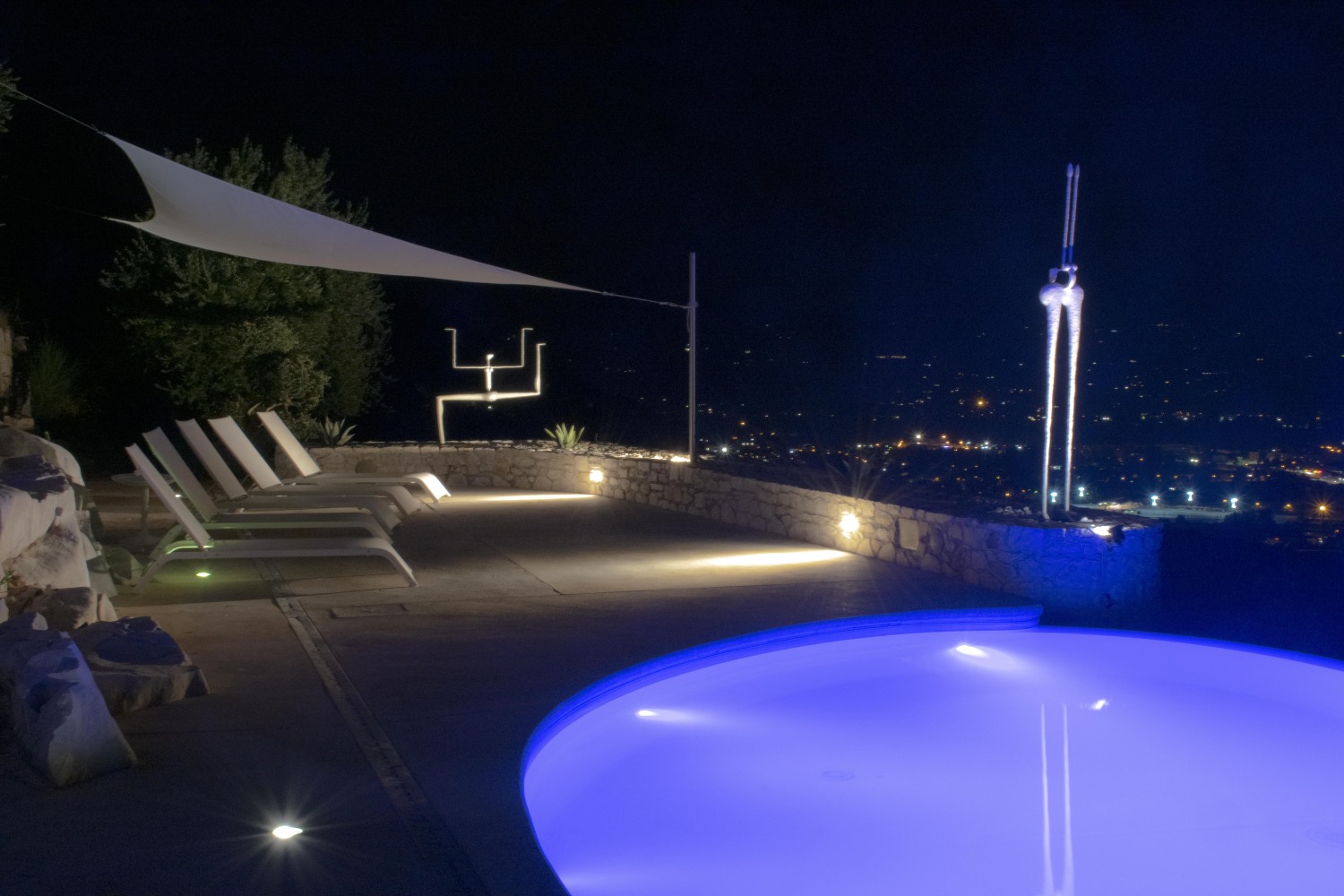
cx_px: 672
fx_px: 1792
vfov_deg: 28.1
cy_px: 448
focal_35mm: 48
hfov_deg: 41.1
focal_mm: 32
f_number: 22
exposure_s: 4
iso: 400
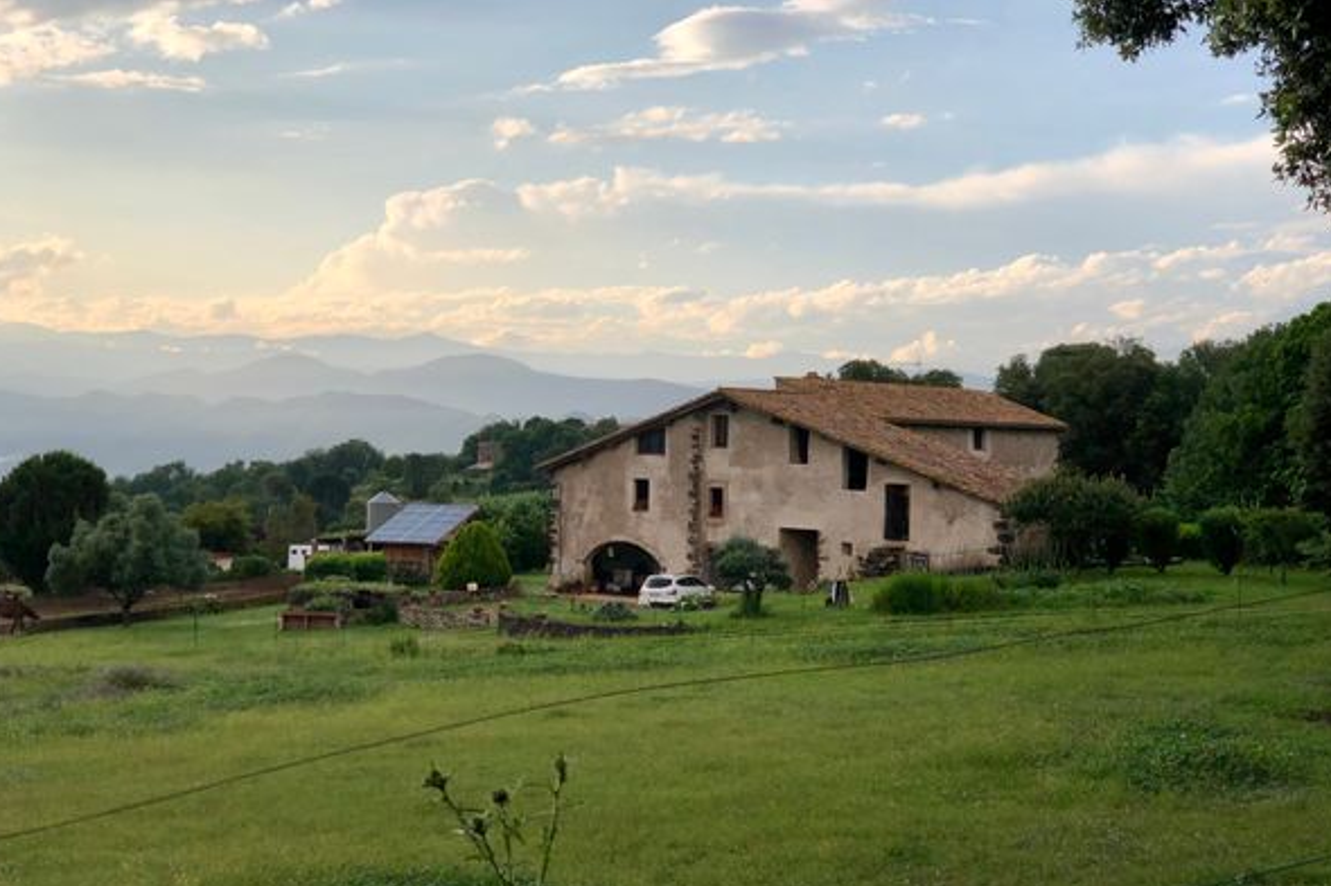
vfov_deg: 24.6
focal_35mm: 55
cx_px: 666
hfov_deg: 36.3
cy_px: 397
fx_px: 2033
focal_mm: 6
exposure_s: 1/1021
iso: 16
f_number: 2.4
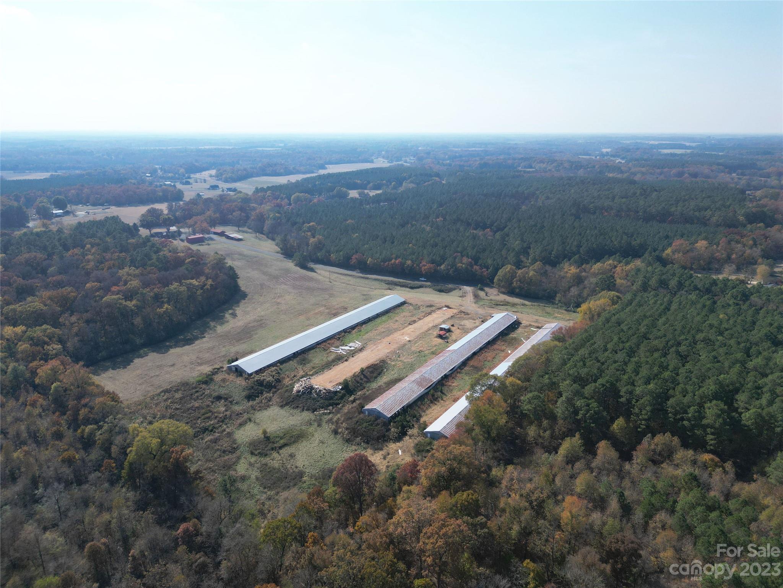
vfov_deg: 56.8
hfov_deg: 71.6
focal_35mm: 24
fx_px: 543
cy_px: 294
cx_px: 392
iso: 100
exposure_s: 1/3200
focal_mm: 6.72
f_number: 1.7
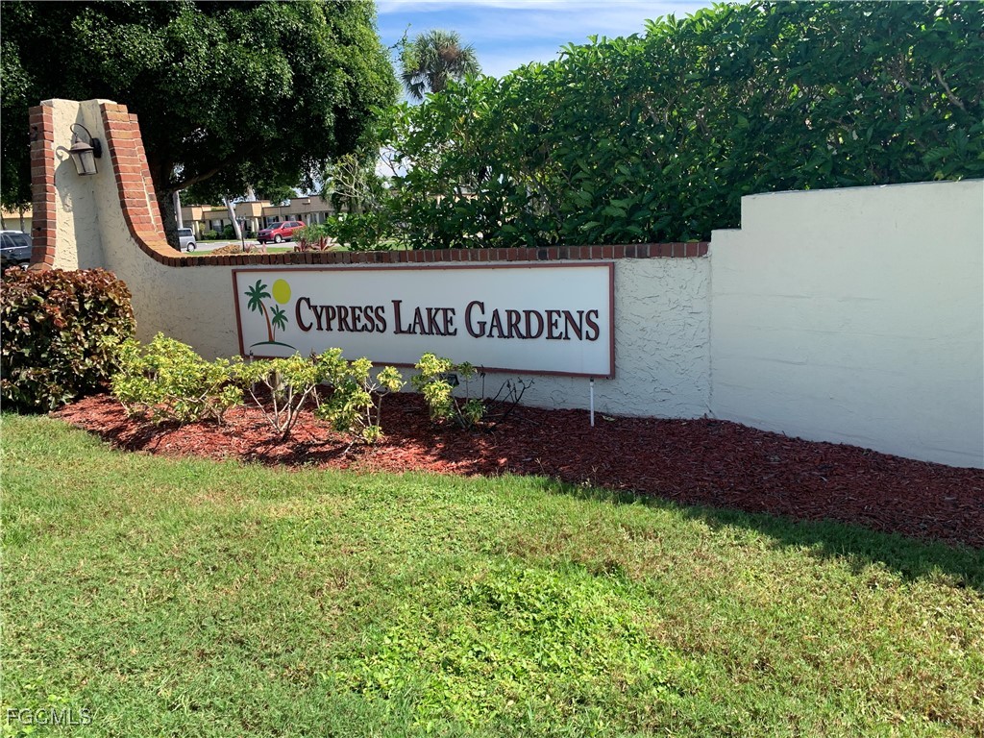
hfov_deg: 67.3
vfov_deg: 53.1
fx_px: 739
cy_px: 369
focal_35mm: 26
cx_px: 492
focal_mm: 4.25
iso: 25
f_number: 1.8
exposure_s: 1/991
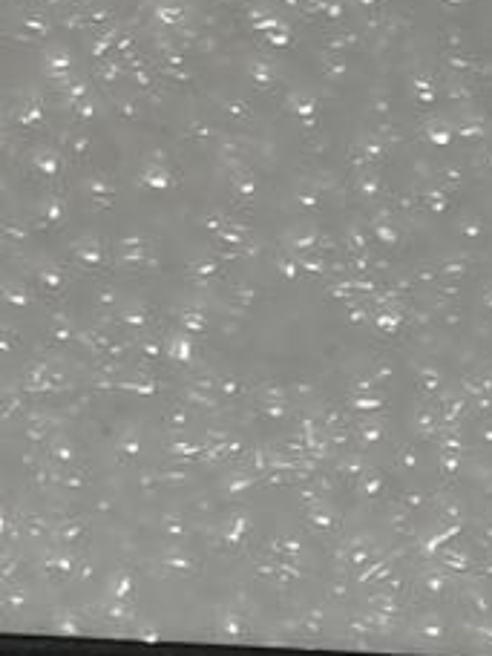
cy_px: 2066
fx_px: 10025
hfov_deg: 2.8
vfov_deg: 3.6
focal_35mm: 529
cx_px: 676
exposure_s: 1/110
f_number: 1.8
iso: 50
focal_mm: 5.58
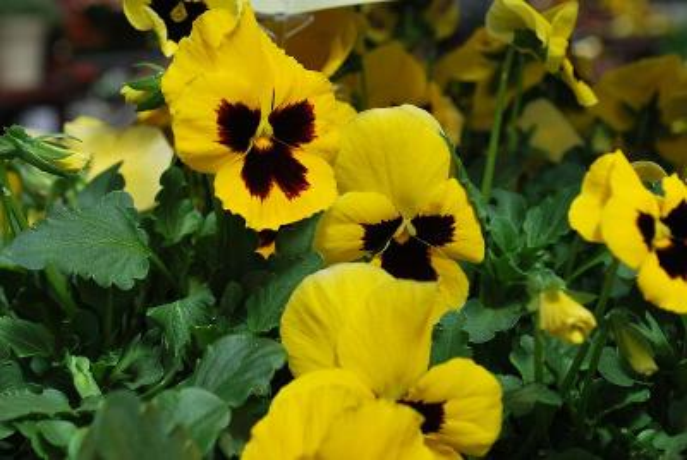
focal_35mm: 69
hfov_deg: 29.2
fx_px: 1319
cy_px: 230
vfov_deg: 19.8
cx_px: 344
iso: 100
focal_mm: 46
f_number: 8
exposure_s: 1/200
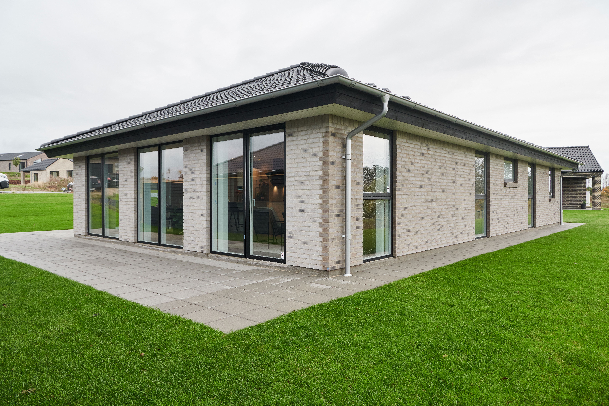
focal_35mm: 24
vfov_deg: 53.1
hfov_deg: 73.7
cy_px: 203
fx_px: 406
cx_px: 304
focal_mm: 24
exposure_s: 1/125
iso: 400
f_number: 8
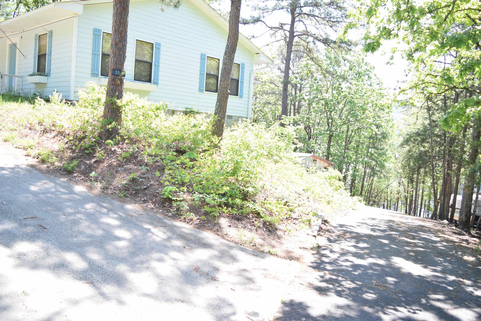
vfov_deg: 41.7
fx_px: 421
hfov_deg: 59.5
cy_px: 160
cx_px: 240
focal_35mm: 32
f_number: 3.8
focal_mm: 21
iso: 100
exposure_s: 1/80
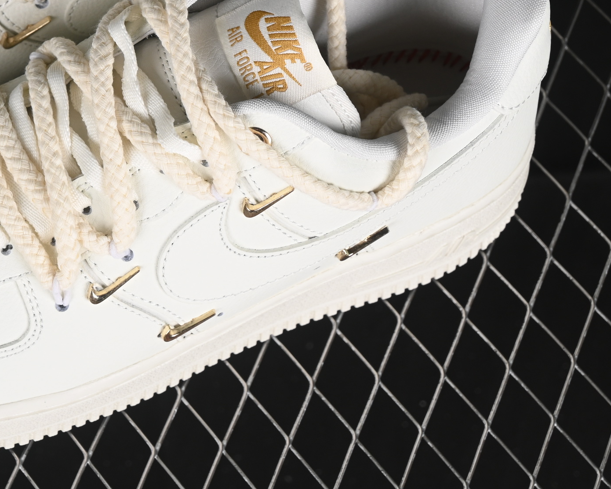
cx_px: 101
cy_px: 84
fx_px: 2550
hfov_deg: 13.6
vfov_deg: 10.9
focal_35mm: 141
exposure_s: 1/100
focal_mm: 50
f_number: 7.1
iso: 160
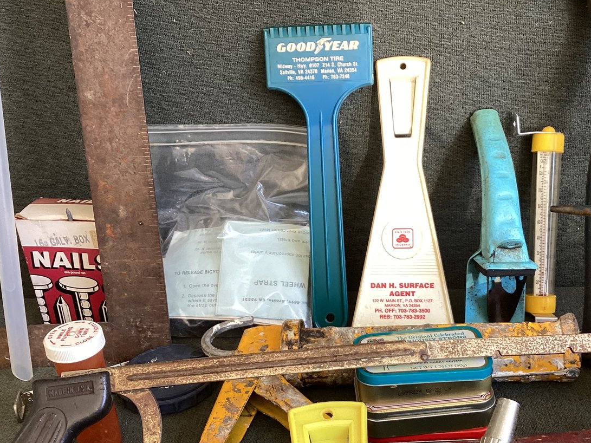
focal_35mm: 43
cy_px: 256
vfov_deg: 33.5
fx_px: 734
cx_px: 363
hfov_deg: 43.6
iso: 64
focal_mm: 3.3
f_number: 2.4
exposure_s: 1/60
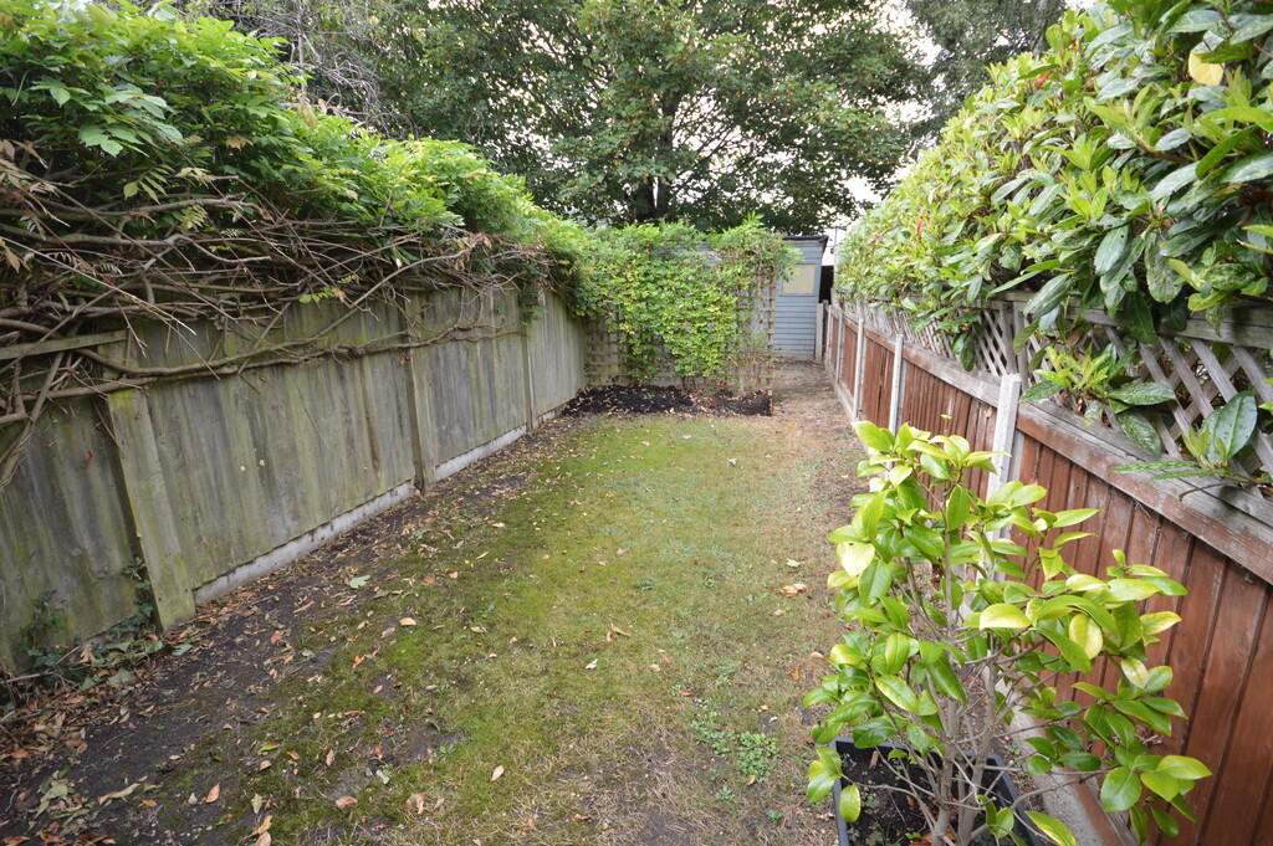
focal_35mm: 15
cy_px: 423
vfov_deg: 77.2
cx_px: 636
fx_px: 530
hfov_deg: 100.4
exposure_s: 1/125
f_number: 5.6
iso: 320
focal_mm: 10
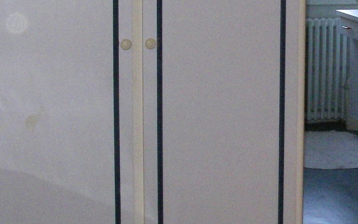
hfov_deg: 18.8
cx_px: 285
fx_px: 1073
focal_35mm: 110
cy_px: 71
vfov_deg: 11.9
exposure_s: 1/40
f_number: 6.6
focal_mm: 6.3
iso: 320
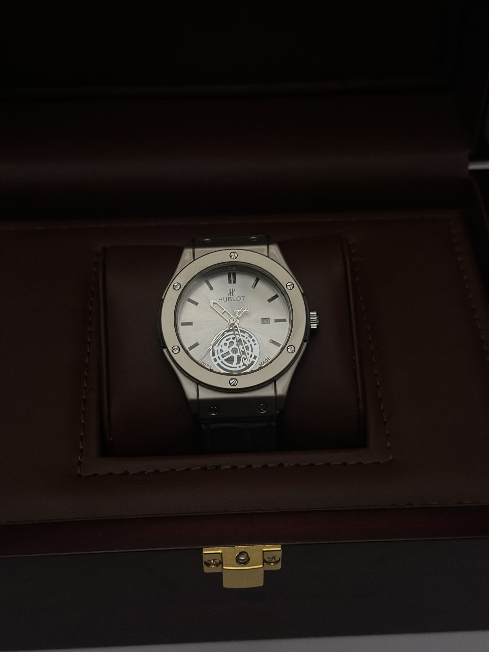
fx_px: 904
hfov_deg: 30.3
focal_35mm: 48
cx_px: 244
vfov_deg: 39.7
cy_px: 326
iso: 400
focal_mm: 6.86
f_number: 1.78
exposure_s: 1/48
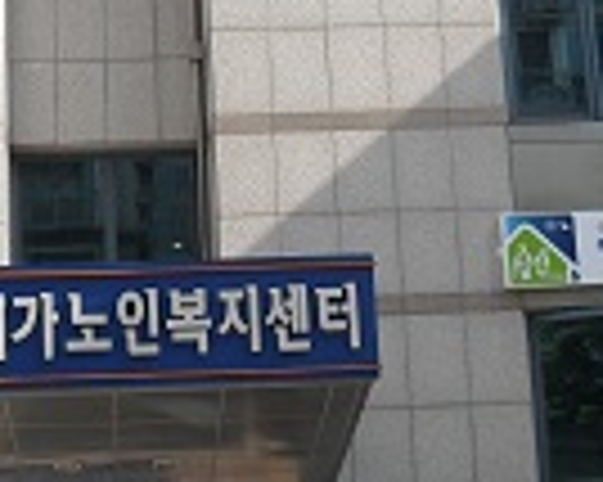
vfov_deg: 16.5
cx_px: 191
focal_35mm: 93
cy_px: 176
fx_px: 1659
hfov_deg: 20.5
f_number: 2.8
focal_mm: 6.2
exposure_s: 1/500
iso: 100
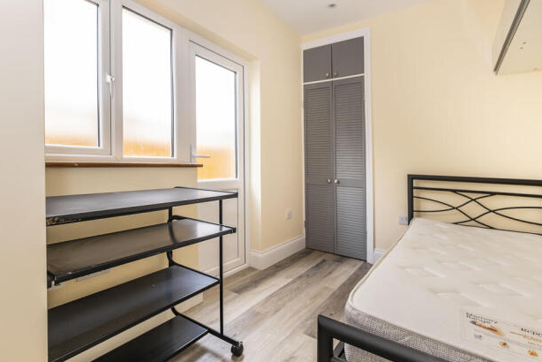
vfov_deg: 73.8
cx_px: 270
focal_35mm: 16
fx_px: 241
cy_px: 181
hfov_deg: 96.7
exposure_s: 1/30
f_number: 5
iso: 320
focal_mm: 10
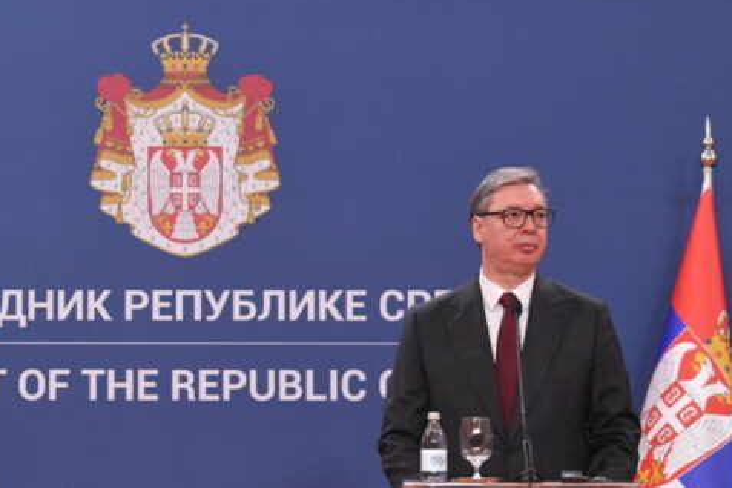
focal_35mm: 148
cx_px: 184
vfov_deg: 9.3
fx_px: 3009
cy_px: 371
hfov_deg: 13.8
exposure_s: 1/400
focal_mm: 92
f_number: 4
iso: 3200
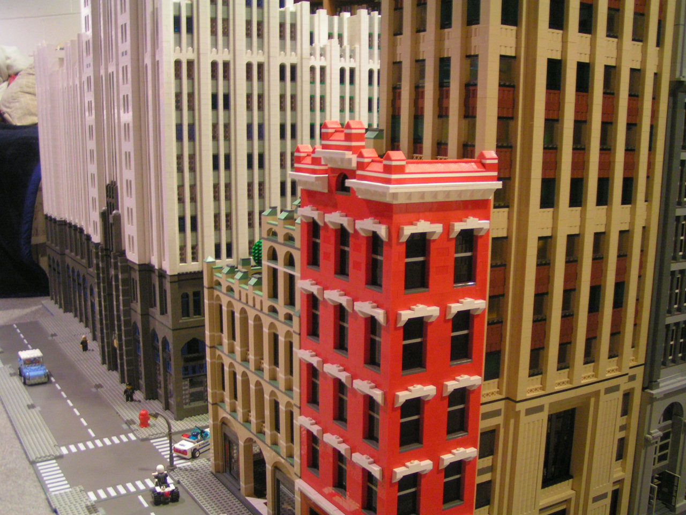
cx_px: 343
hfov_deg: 49.0
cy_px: 258
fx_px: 753
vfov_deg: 37.7
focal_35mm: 38
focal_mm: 5.8
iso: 200
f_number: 2.8
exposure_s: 1/5
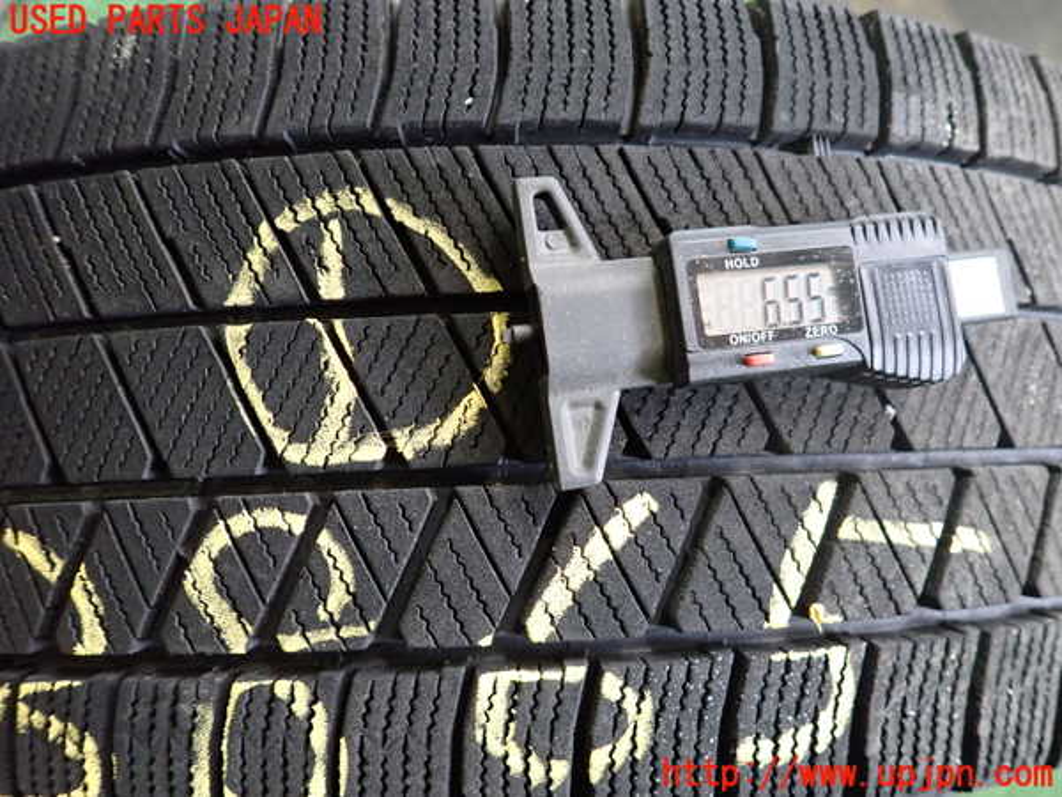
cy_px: 398
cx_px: 531
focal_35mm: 25
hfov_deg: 69.4
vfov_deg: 54.9
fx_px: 767
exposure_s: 1/30
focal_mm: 4.5
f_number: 2
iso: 640
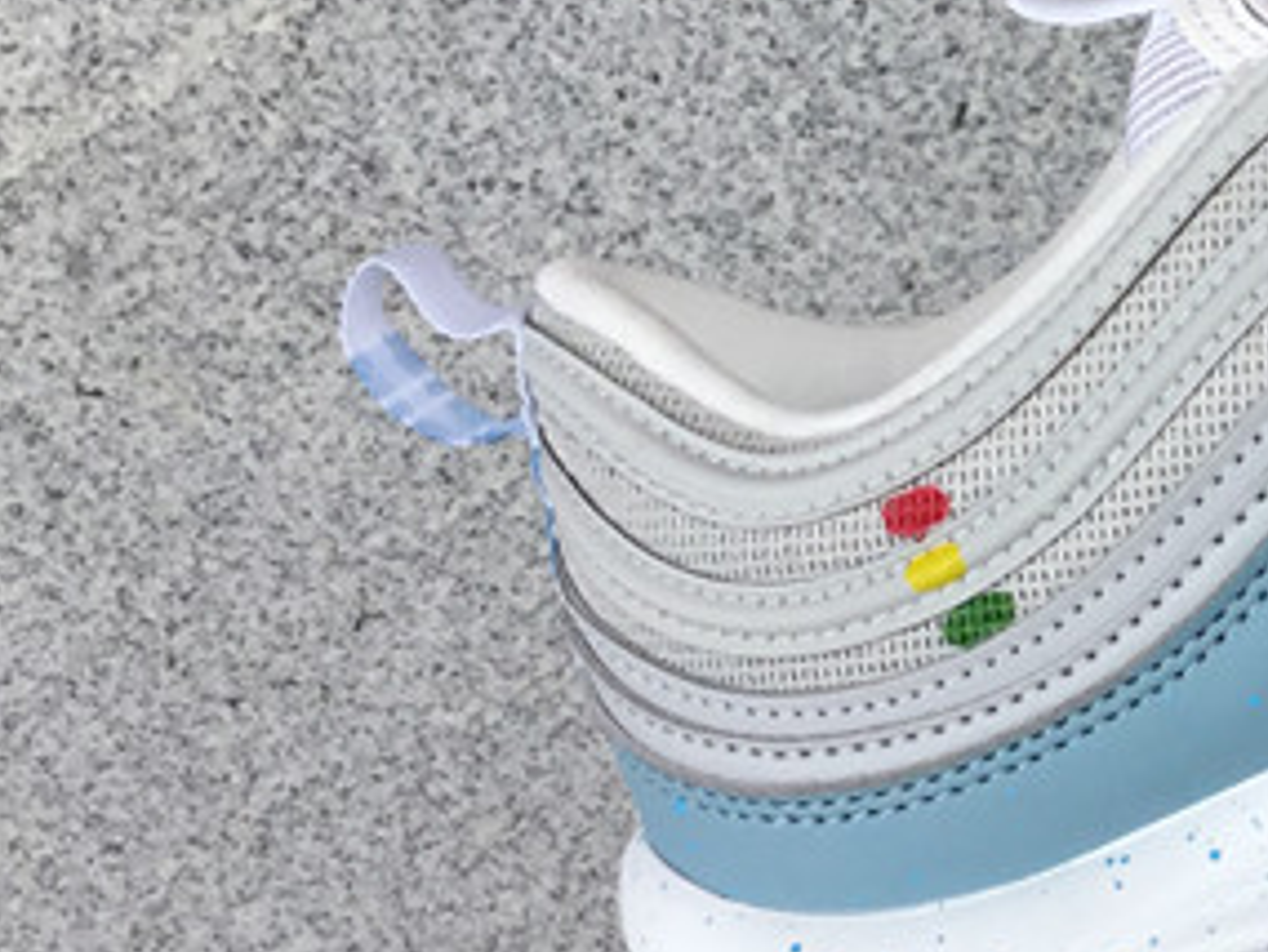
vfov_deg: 15.1
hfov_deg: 18.4
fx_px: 3591
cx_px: 1744
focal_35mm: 98
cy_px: 438
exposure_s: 1/413
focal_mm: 3.3
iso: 25
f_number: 2.4
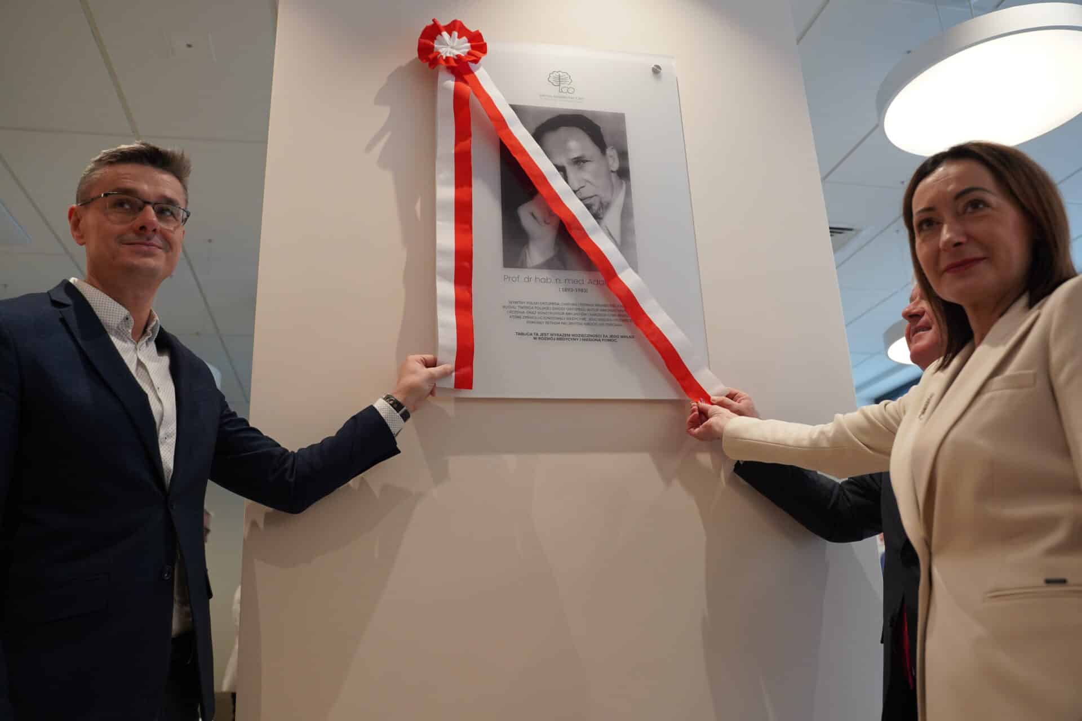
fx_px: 841
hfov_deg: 65.5
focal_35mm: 28
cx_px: 541
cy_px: 360
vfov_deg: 46.4
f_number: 4
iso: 1250
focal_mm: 28
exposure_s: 1/160
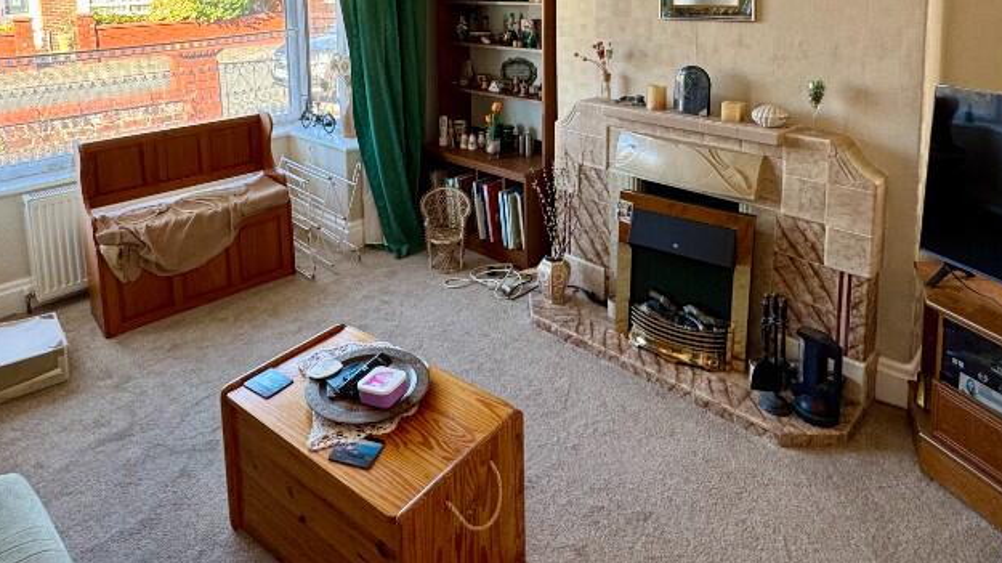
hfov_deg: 74.0
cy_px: 50
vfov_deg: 42.0
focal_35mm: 25
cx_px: 478
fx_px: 664
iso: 80
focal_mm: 2.22
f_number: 2.2
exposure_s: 1/99
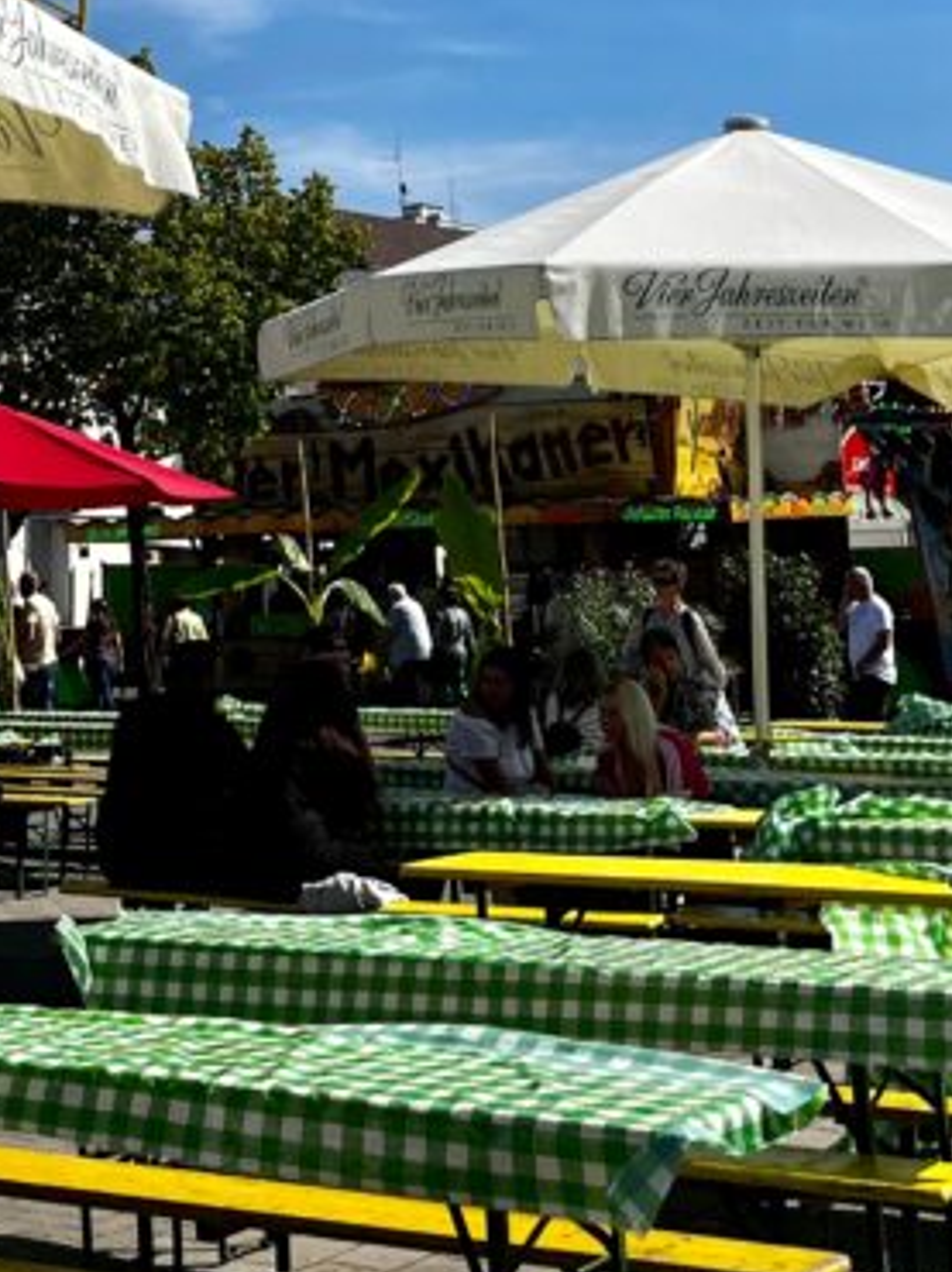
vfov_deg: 25.6
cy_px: -28
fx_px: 2643
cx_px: 31
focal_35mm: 72
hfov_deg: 19.9
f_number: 1.6
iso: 50
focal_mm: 5.1
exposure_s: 1/5319
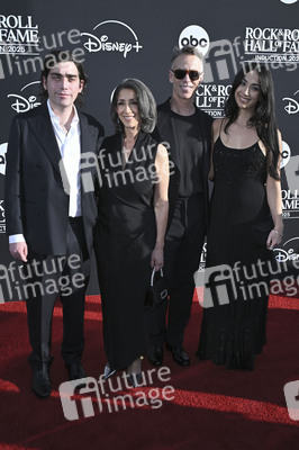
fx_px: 437
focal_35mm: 35
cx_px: 150
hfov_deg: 37.8
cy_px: 225
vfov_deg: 54.5
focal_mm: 35
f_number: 10
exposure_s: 1/320
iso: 250
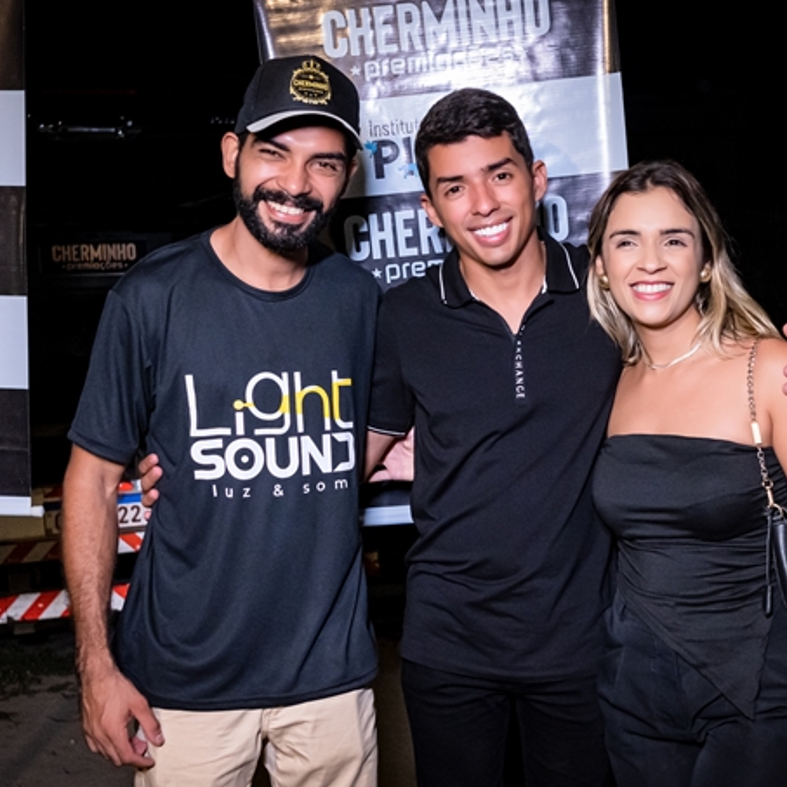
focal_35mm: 50
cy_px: 405
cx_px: 427
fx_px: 1286
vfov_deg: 34.0
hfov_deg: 34.0
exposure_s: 1/320
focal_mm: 24
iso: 2000
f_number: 2.8
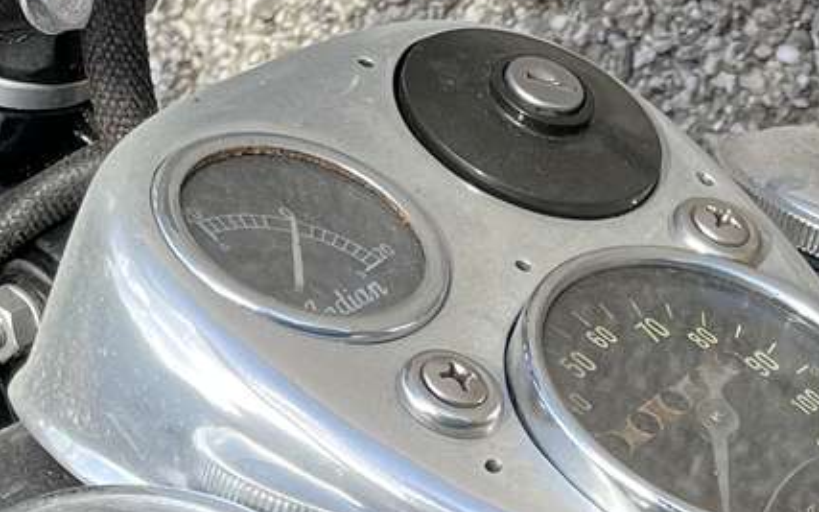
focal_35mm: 129
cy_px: 1070
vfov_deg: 9.4
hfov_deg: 15.9
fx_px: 2880
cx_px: 794
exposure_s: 1/243
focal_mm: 4.2
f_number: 1.6
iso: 32
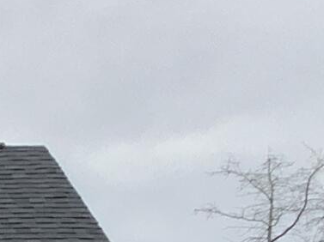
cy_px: 705
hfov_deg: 7.2
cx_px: -601
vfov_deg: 5.6
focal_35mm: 247
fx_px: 2310
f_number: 2.4
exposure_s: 1/140
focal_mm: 3.3
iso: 25
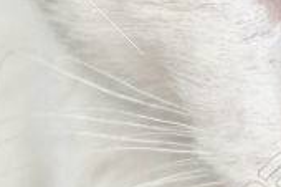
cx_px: 577
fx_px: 8040
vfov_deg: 1.3
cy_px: 127
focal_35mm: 1031
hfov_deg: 2.0
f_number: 5.6
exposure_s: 1/250
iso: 640
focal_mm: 90
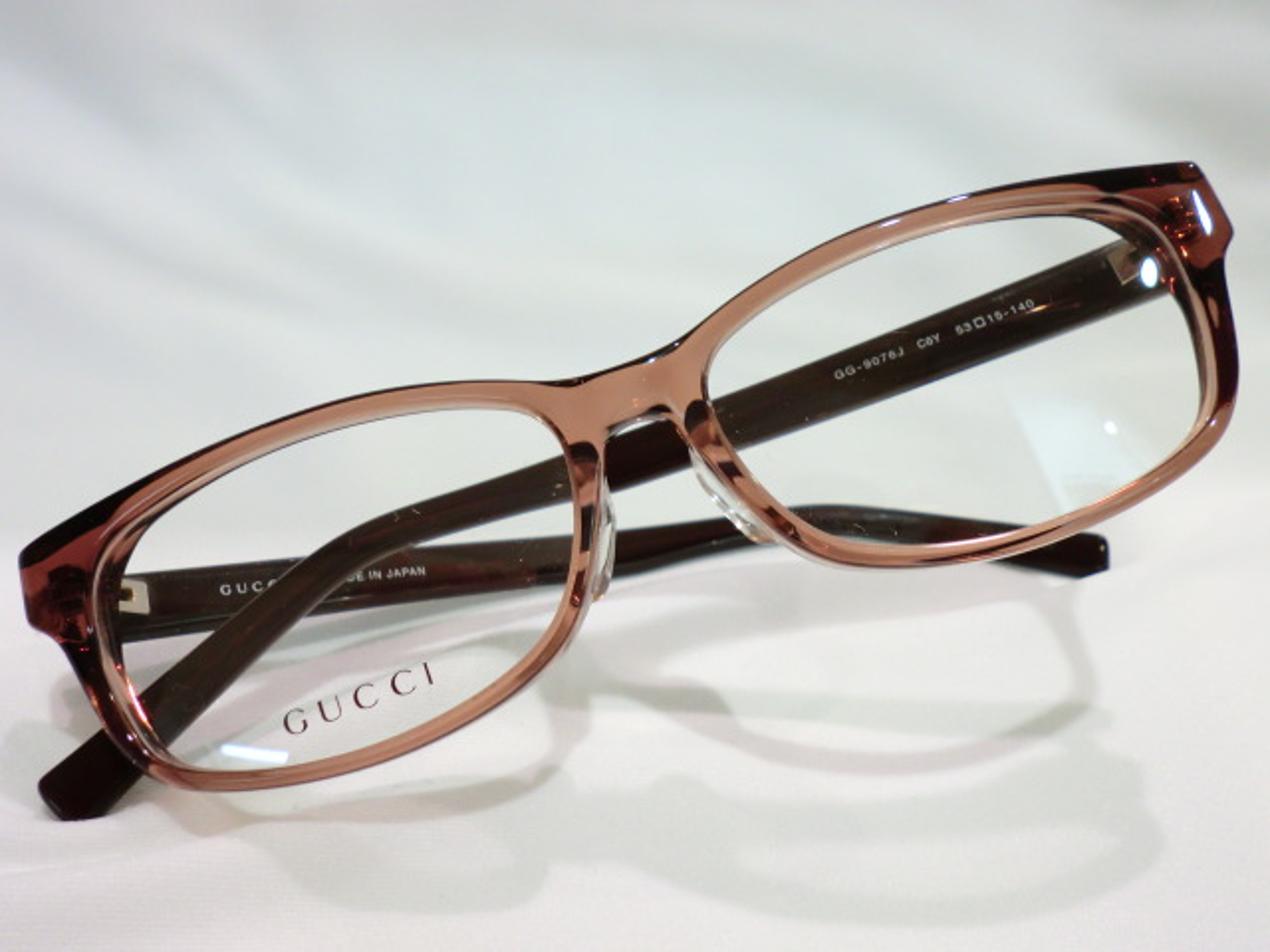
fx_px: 1174
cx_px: 635
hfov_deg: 56.8
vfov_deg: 44.2
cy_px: 476
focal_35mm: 32
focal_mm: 5.8
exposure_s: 1/60
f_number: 3.5
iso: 125
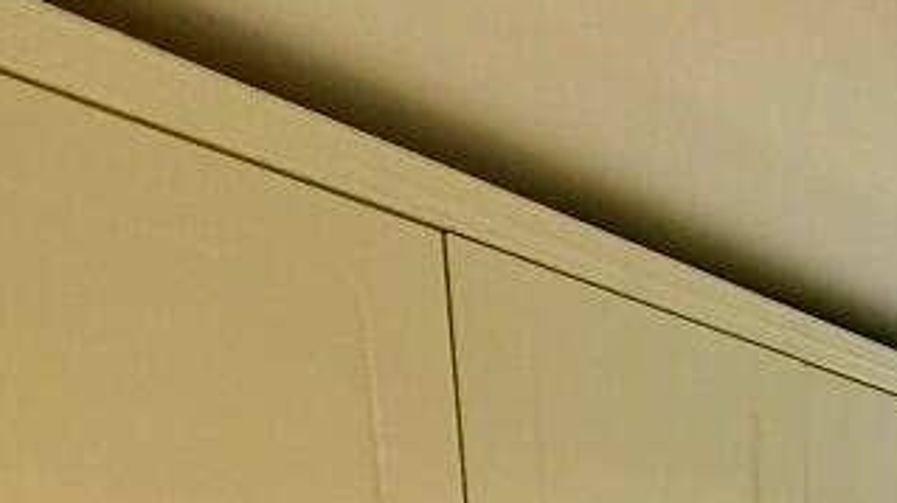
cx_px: 1074
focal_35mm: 49
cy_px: 981
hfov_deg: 34.0
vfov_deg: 17.8
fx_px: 1165
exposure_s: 1/60
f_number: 2.2
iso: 400
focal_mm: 2.22
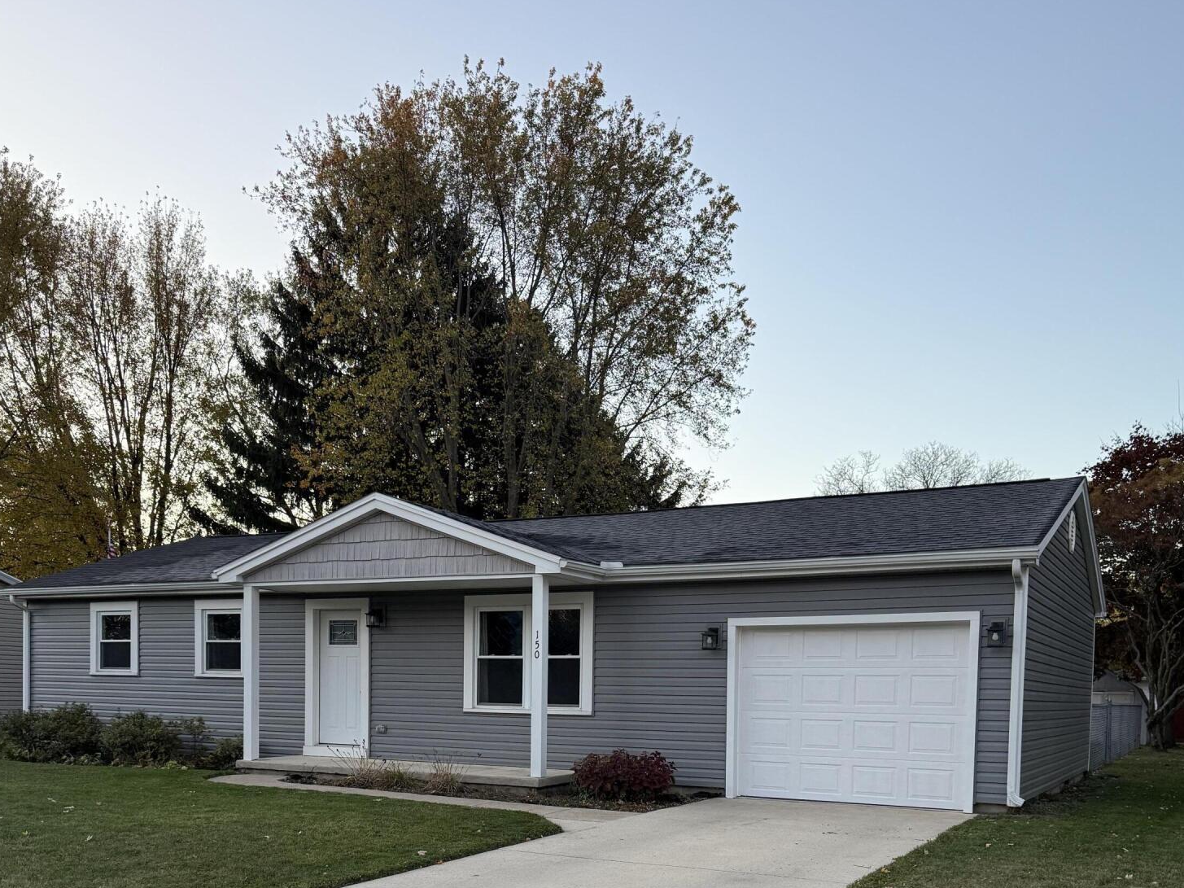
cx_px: 579
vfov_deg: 40.5
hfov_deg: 55.4
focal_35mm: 33
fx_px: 1129
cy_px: 754
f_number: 1.78
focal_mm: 6.76
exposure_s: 1/121
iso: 200
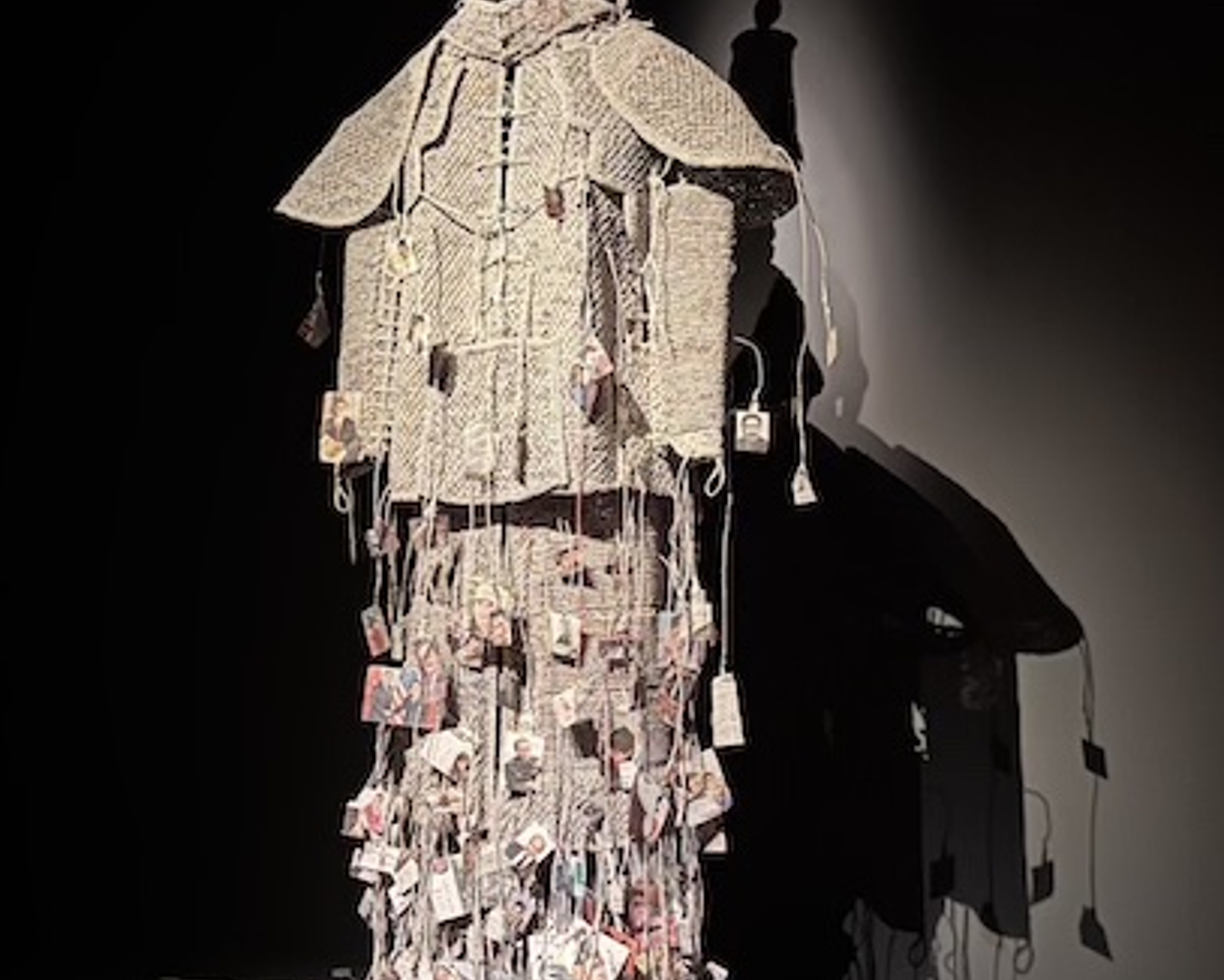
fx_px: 1667
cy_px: 613
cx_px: 592
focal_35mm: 46
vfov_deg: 32.6
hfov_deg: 40.3
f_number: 1.78
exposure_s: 1/11
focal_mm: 6.76
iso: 1000
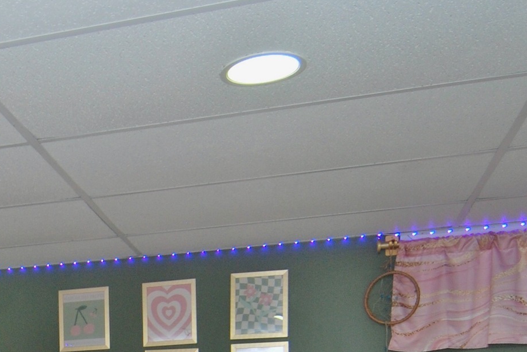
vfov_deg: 20.5
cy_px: 474
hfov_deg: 30.1
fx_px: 879
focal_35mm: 60
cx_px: -45
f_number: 4
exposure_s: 1/60
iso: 200
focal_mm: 12
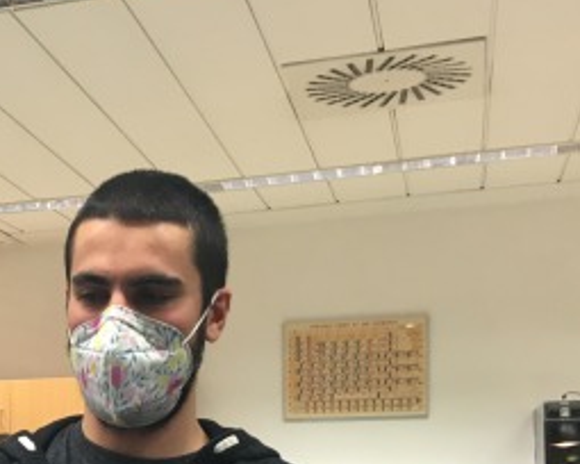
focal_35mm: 71
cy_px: 484
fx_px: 1219
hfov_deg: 25.6
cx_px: 18
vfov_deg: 20.7
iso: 100
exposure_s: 1/33
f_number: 2.2
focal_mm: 4.15
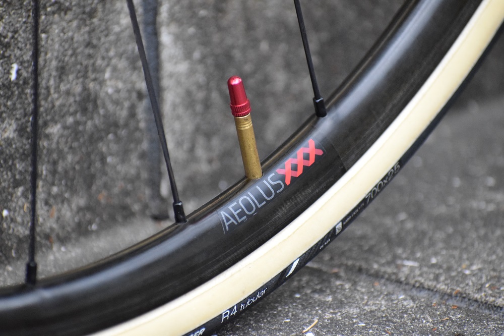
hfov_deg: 5.1
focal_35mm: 405
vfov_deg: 3.4
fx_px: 5668
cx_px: 252
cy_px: 168
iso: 5000
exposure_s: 1/400
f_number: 6.3
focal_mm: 270
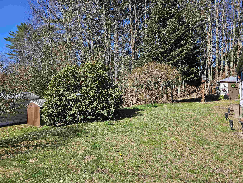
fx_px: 161
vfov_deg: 58.9
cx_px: 122
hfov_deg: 73.9
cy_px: 92
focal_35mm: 23
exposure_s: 1/528
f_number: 1.7
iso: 10
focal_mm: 6.3
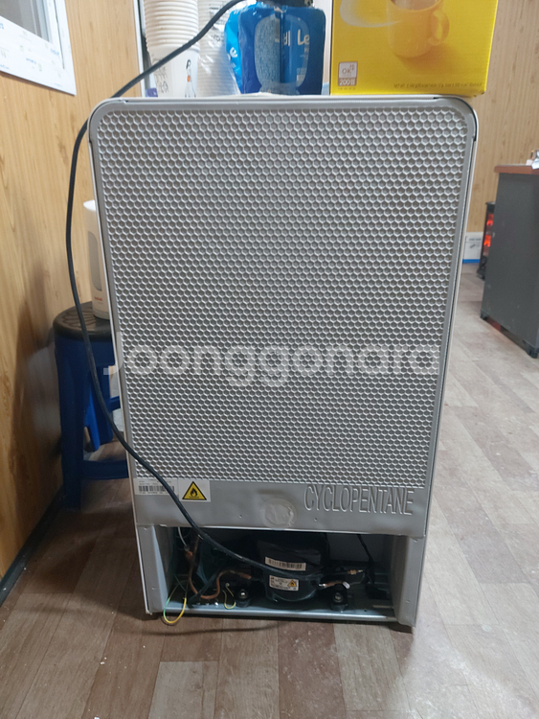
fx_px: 519
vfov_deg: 69.4
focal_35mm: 25
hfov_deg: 54.9
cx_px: 270
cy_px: 360
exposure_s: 1/24
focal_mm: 4.58
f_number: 2
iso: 400
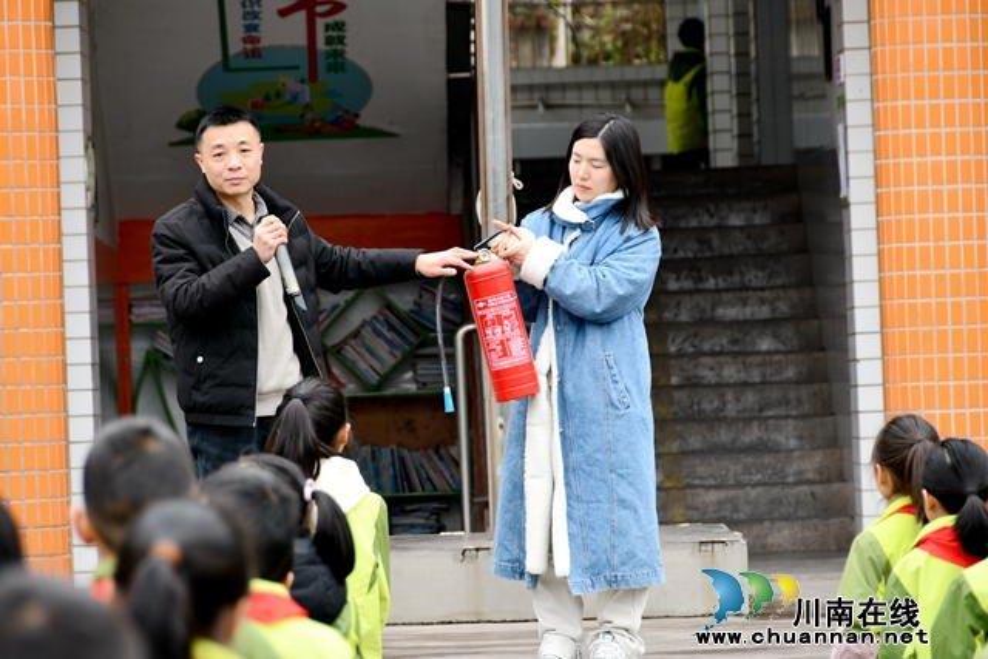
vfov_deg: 5.4
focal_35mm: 255
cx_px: 494
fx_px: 6999
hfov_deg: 8.1
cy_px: 330
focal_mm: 170
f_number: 5.6
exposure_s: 1/80
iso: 100
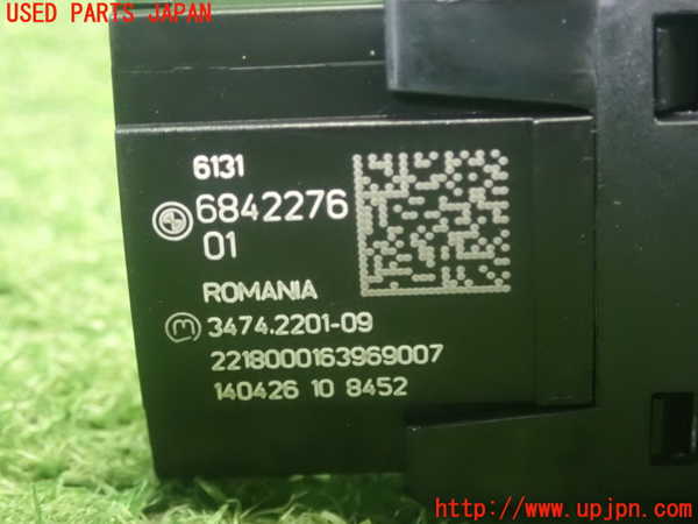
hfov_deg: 20.9
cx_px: 349
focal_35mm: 94
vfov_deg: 15.7
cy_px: 262
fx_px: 1895
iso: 1600
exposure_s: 1/15
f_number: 4.7
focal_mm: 16.79
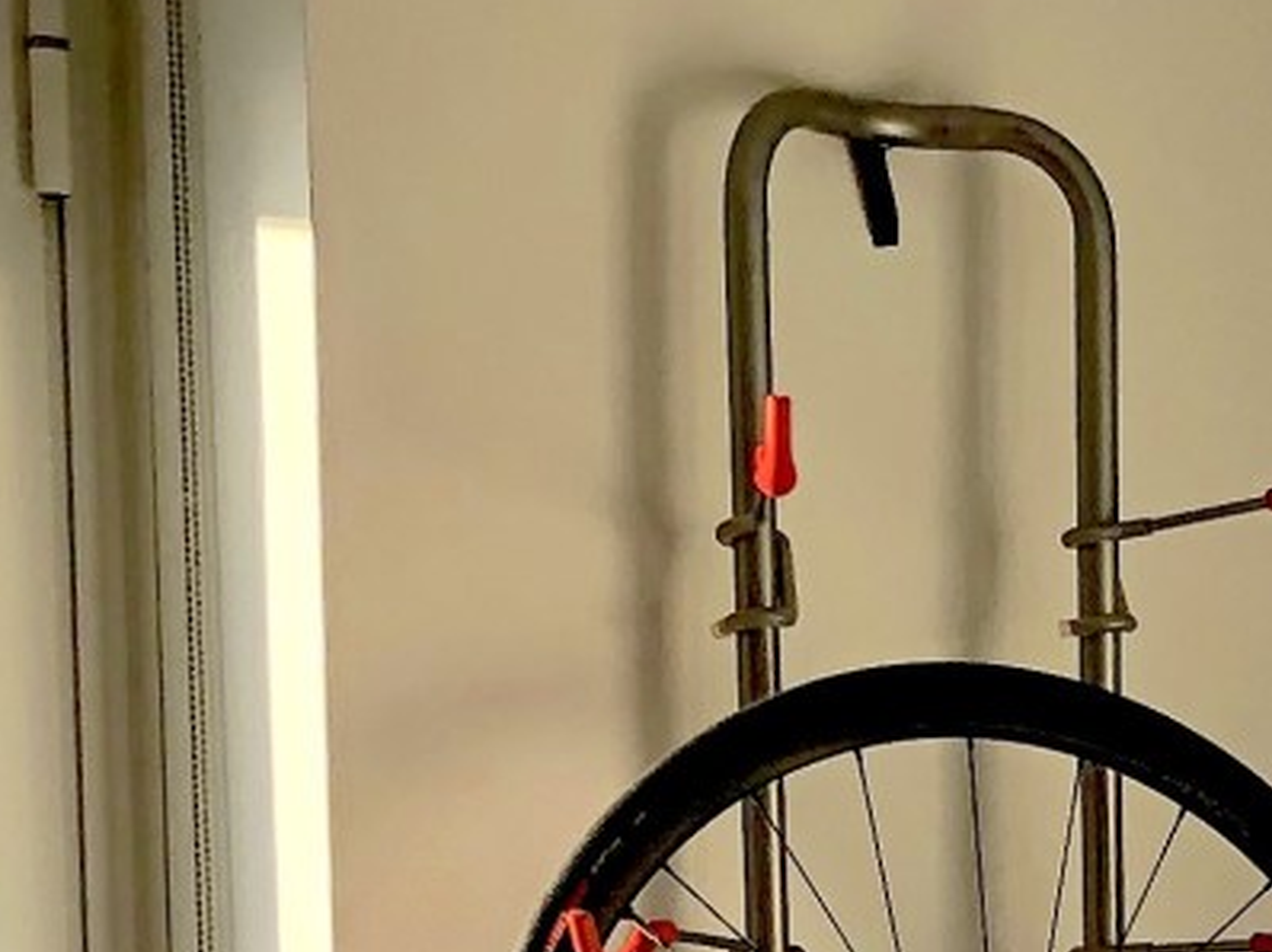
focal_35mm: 146
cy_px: 2164
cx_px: 1854
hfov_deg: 12.9
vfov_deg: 9.2
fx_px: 5362
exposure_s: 1/120
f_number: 1.8
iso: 32
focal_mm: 3.99
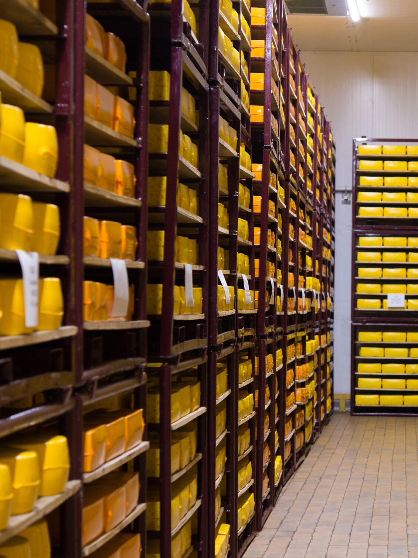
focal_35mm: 98
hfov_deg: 14.8
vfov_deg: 20.0
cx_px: 426
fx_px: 1578
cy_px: 265
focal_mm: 60
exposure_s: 1/15
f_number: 4.5
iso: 2500
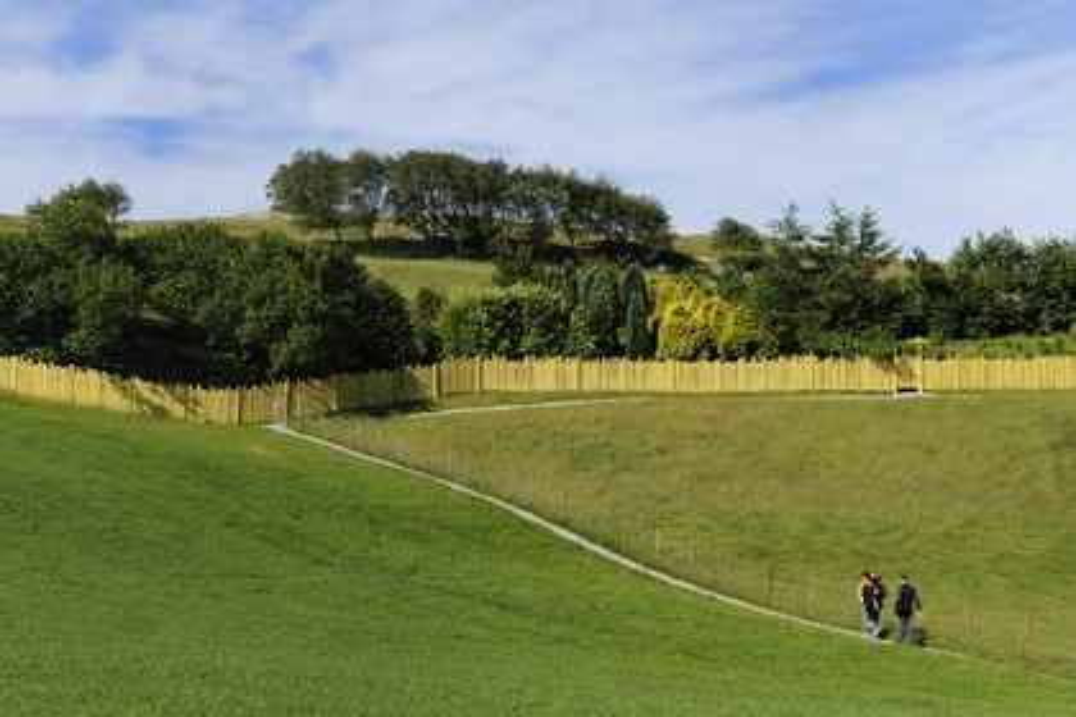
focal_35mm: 70
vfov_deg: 19.5
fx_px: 2092
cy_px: 358
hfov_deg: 28.8
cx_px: 538
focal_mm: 70
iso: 200
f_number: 16
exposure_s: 1/160
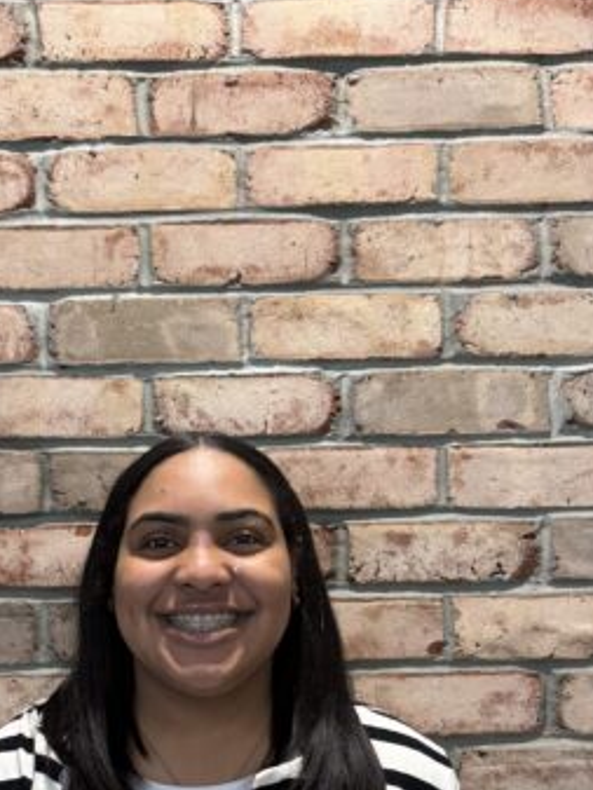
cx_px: 199
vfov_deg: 47.8
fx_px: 867
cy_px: 554
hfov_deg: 37.4
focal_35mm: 38
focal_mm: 6.76
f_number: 1.78
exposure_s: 1/120
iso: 160
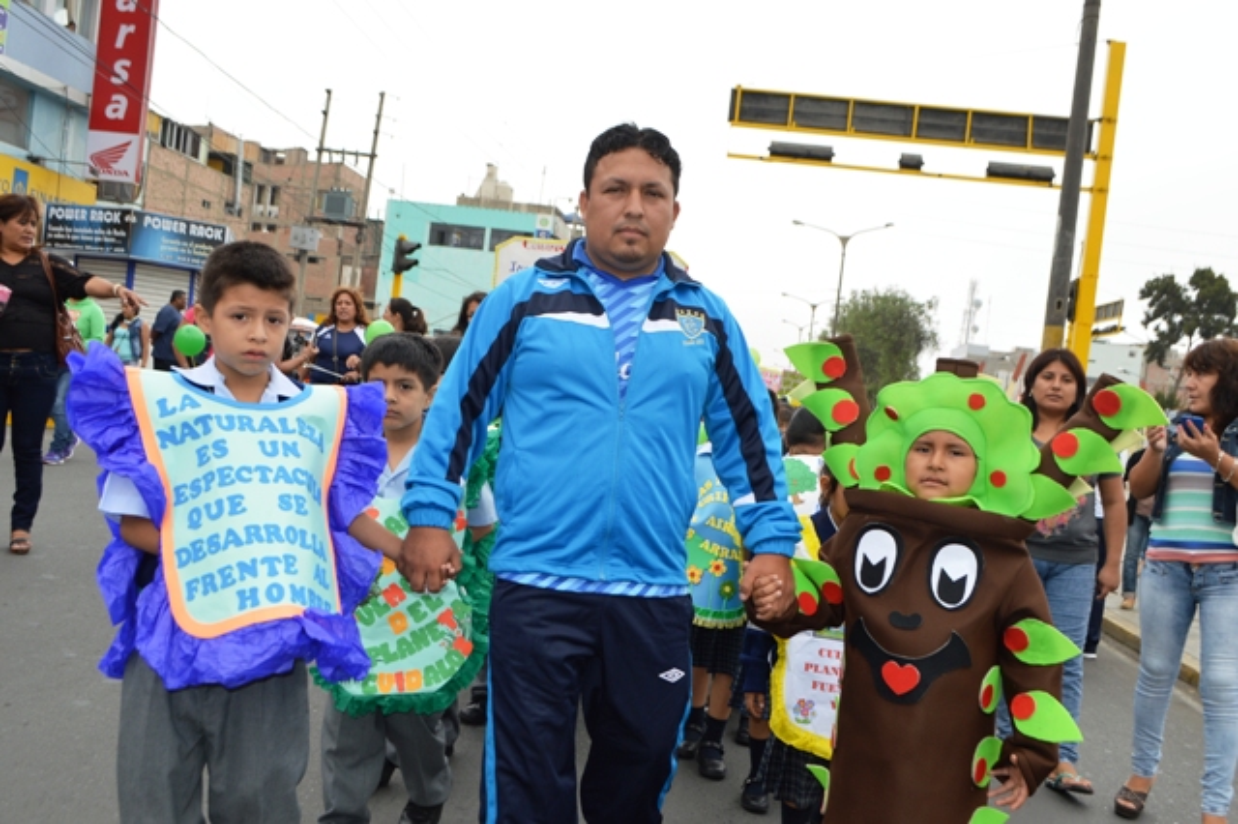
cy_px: 412
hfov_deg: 57.2
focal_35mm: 33
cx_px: 619
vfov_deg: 39.9
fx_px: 1134
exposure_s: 1/200
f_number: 8
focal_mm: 22
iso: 100
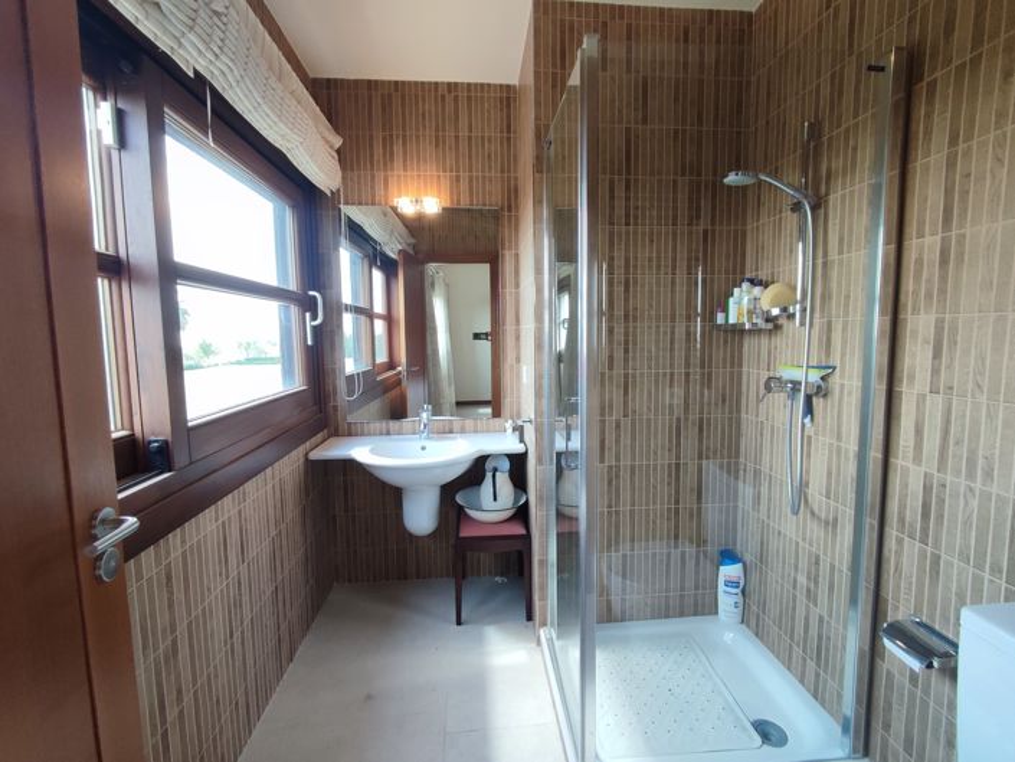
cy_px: 381
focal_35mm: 16
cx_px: 508
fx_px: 469
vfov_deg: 78.1
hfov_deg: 94.5
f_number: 2.2
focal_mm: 1.65
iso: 72
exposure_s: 1/100
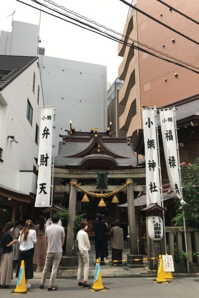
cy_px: 150
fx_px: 257
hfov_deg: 42.3
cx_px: 101
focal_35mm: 31
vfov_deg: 60.3
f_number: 2.2
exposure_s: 1/478
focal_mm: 4.15
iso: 25
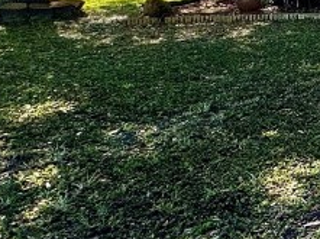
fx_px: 600
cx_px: 581
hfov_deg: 20.6
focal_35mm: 65
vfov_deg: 21.4
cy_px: -23
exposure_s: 1/1094
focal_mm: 2.22
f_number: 2.2
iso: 50
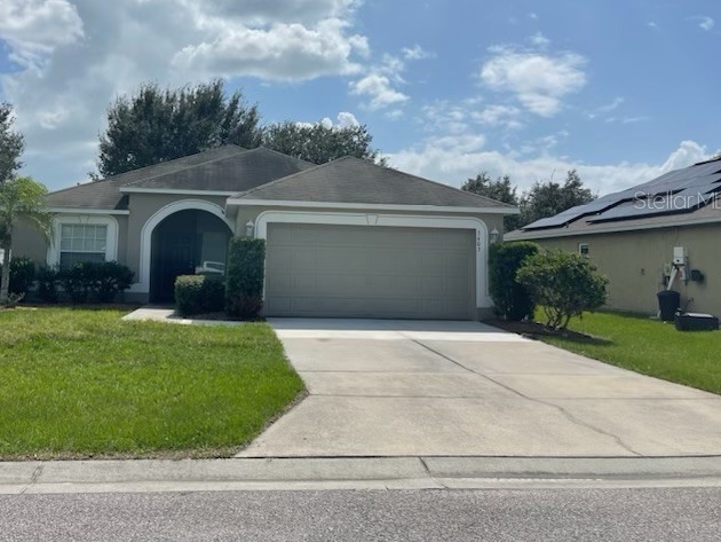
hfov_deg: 54.9
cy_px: 199
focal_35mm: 33
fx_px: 688
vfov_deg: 42.6
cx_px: 284
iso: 32
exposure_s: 1/10989
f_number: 1.6
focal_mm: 5.1
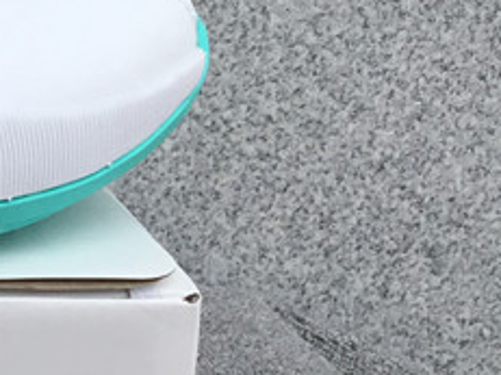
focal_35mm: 121
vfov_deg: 12.2
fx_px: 1750
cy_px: 112
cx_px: -458
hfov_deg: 14.1
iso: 25
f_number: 2.4
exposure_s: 1/895
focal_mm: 3.3
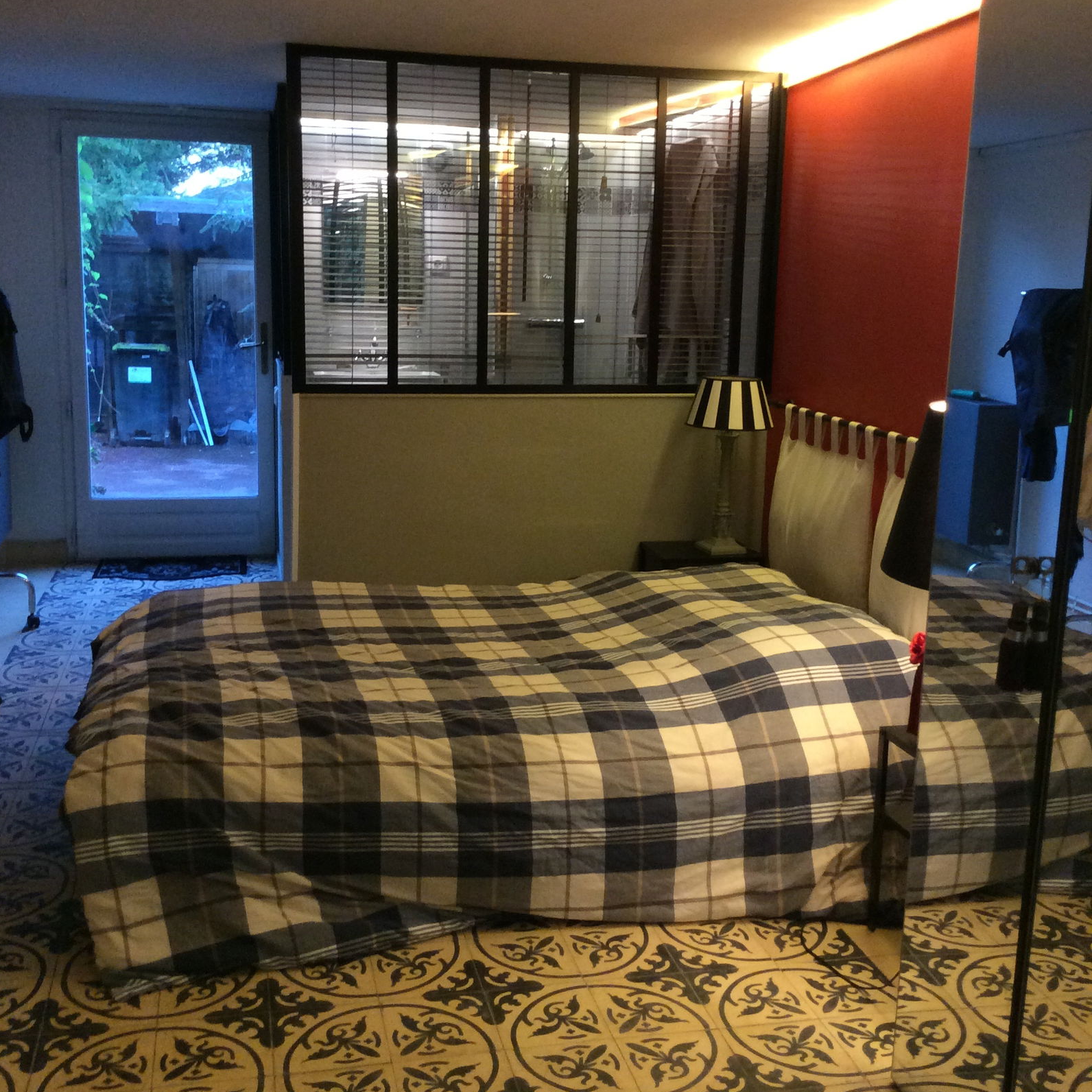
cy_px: 492
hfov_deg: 43.9
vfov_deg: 43.8
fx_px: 1356
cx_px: 544
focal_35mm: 38
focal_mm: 3.3
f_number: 2.4
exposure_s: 1/25
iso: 160
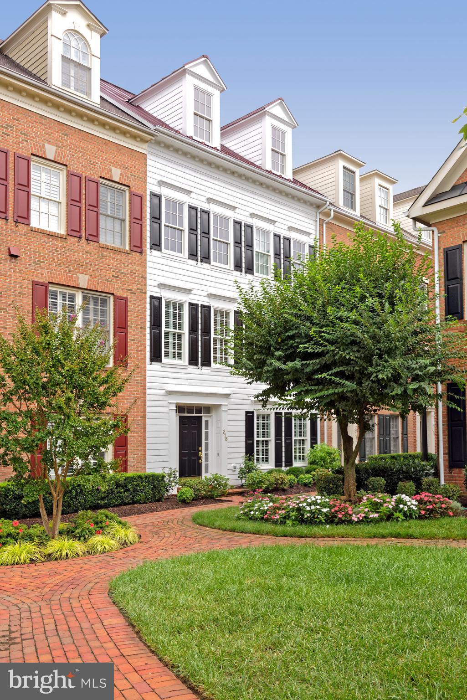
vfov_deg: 58.7
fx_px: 622
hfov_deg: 41.1
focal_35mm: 32
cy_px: 350
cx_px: 234
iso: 400
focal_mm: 32
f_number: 9
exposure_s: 1/320
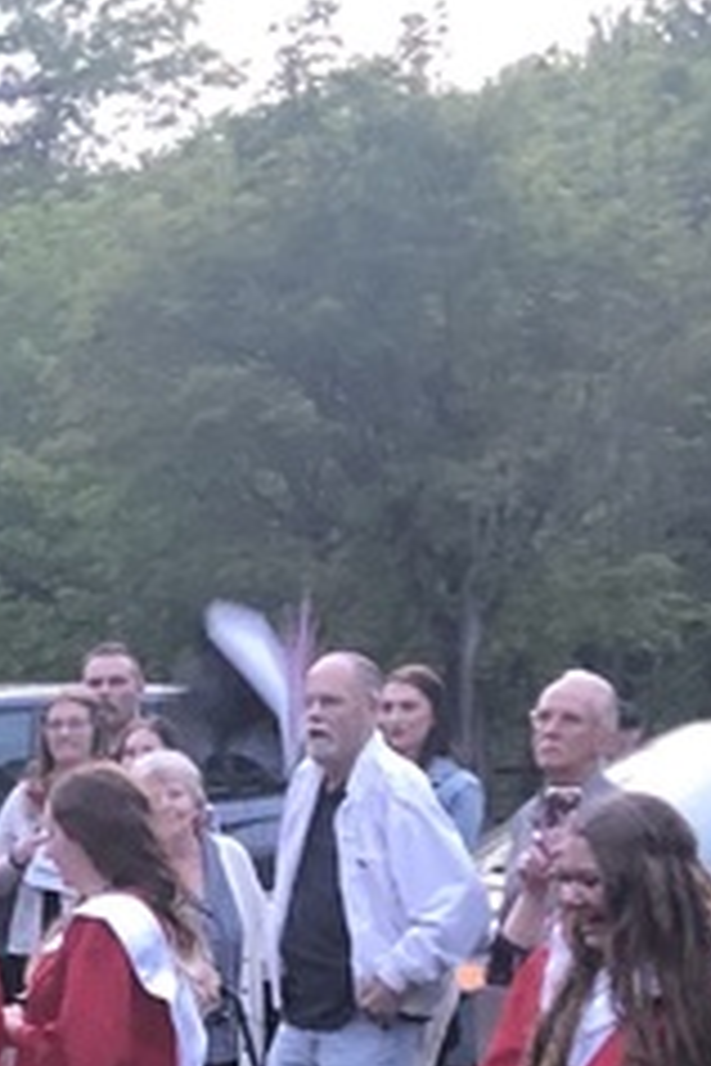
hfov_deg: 10.4
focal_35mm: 126
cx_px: -486
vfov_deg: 15.7
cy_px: 1246
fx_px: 3732
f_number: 1.8
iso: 64
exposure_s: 1/15
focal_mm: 3.99
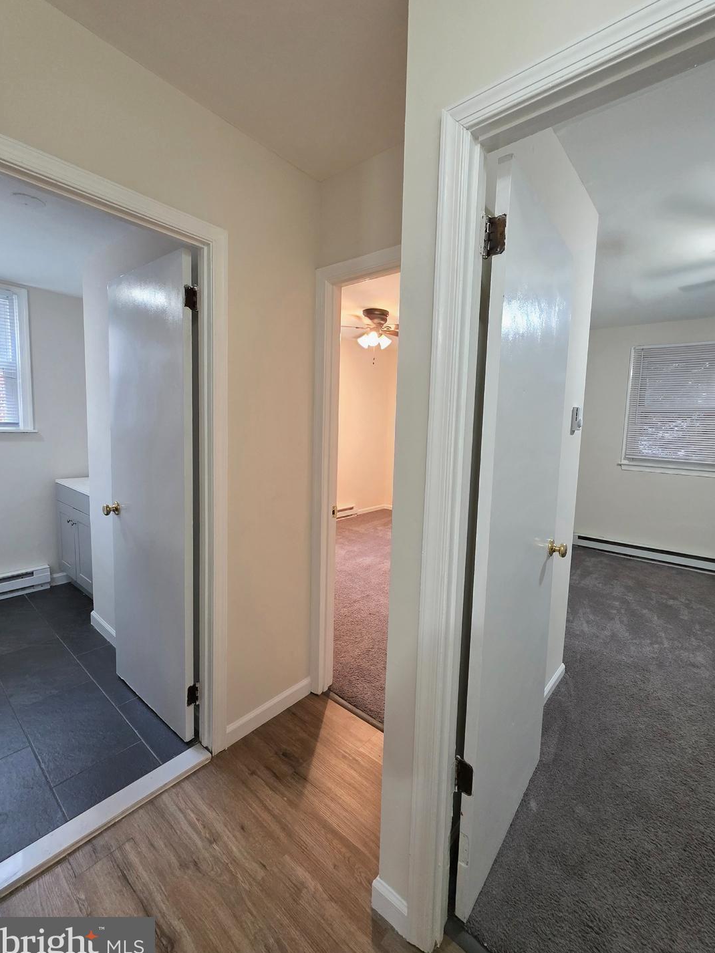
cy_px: 458
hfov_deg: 85.6
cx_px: 373
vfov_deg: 102.0
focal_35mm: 14
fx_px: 385
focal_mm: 2.2
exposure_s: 1/60.2
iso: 400
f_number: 1.9
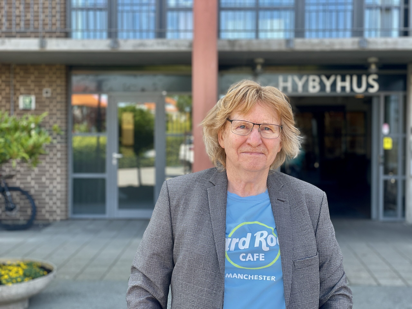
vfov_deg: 28.0
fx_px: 619
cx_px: 206
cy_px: 154
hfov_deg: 36.8
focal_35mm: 52
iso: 32
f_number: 2
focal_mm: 6
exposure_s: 1/235
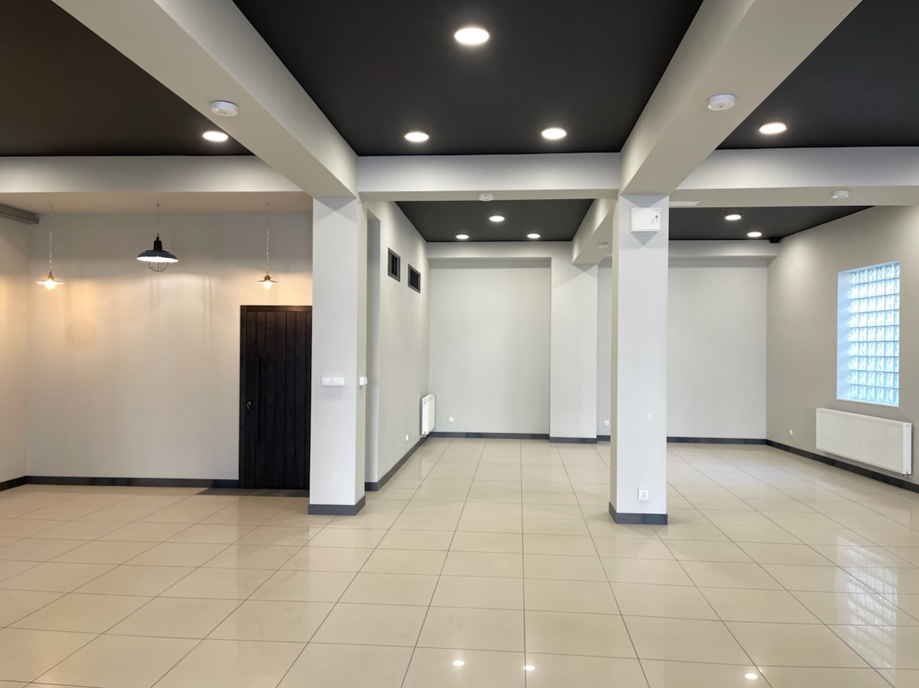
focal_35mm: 25
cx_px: 460
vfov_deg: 54.8
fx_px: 663
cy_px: 344
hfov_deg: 69.4
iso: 125
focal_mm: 5.1
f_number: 1.6
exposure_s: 1/121
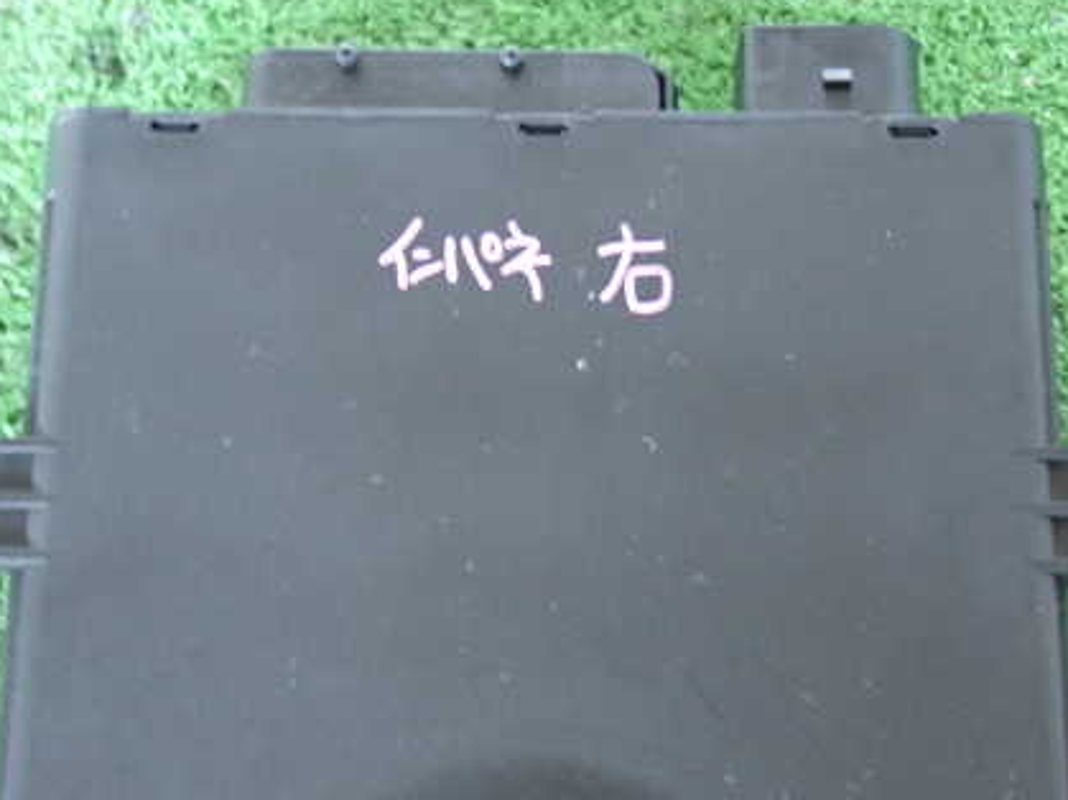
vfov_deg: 23.2
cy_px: 497
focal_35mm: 63
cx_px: 551
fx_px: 1943
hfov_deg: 30.7
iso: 800
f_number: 2.9
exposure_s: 1/13
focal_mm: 7.84
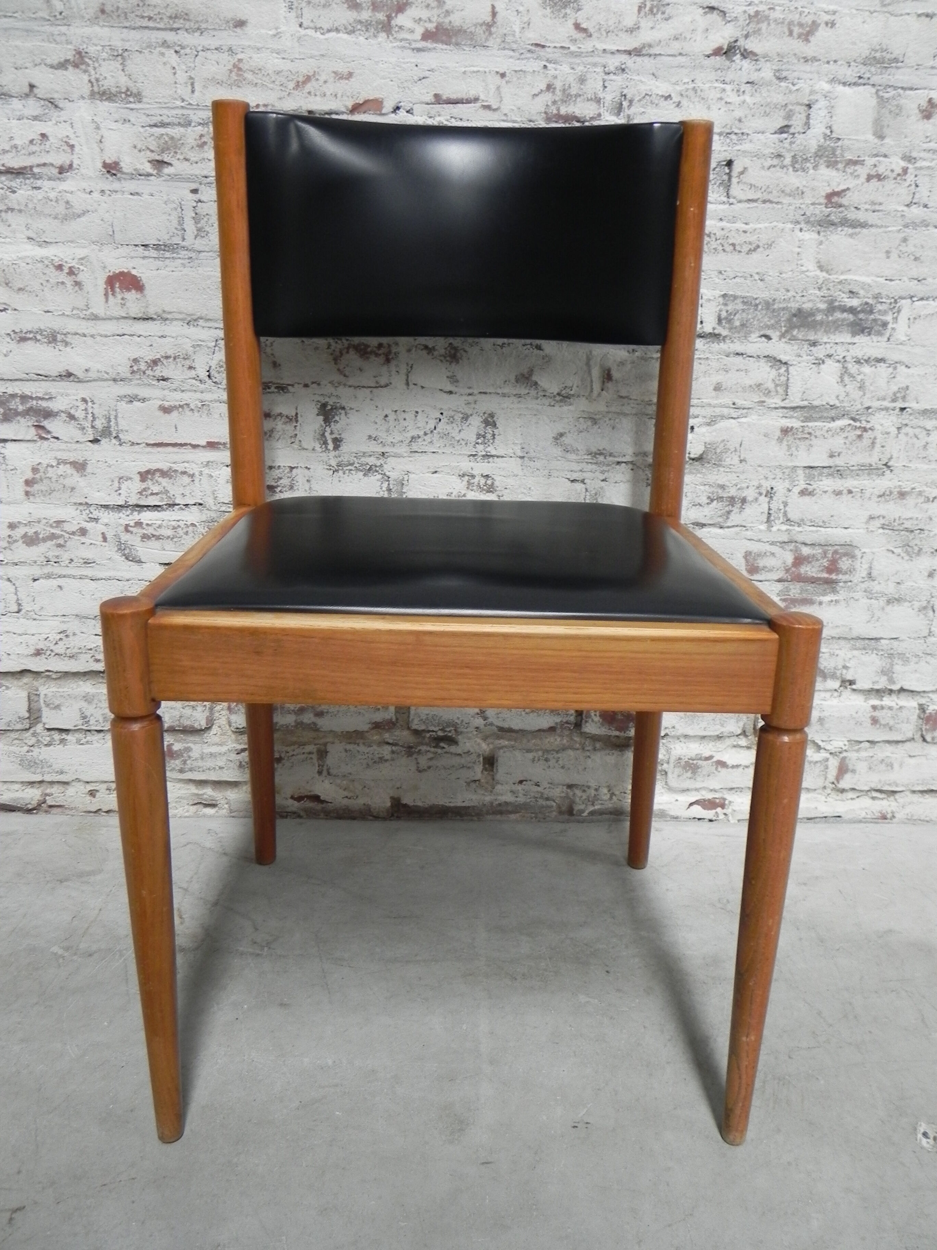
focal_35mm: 29
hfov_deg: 48.2
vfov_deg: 61.7
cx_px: 468
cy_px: 625
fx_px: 1047
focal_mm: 5.2
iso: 232
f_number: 2.8
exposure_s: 1/30
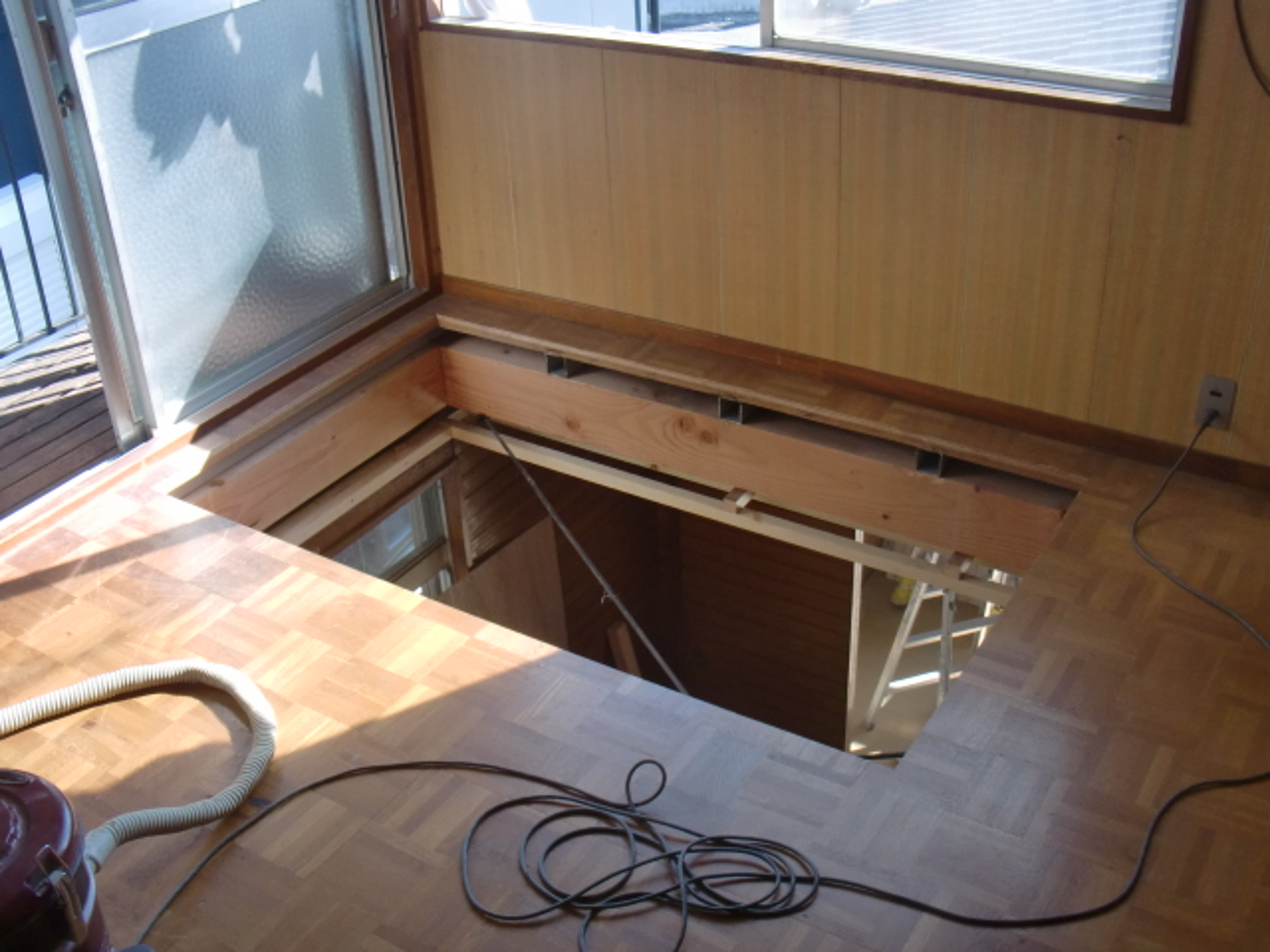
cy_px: 476
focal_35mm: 38
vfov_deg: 37.7
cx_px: 635
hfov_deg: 49.0
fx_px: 1394
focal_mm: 6.66
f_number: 3.9
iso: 80
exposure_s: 1/60
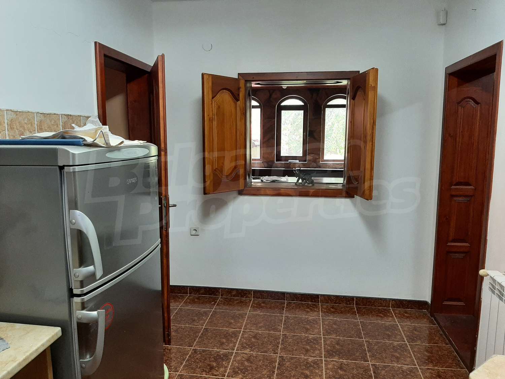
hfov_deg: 67.3
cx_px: 252
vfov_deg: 53.1
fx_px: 379
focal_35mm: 26
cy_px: 190
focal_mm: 3.93
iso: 160
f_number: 1.7
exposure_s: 1/50
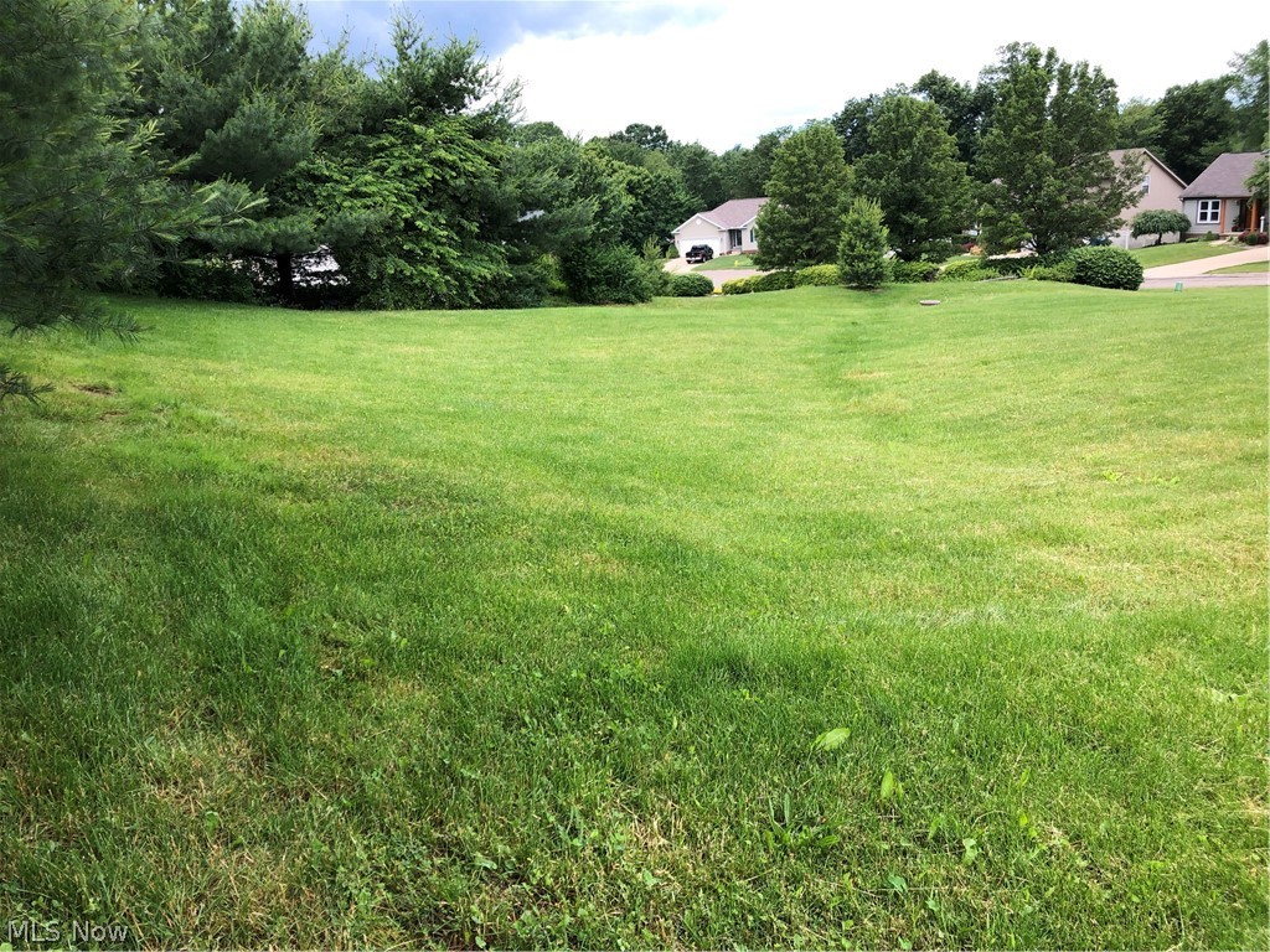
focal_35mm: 28
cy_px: 476
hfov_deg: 63.4
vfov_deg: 49.7
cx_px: 635
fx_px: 1027
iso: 20
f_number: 1.8
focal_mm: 3.99
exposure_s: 1/425
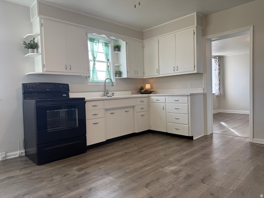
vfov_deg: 56.8
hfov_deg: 71.6
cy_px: 99
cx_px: 132
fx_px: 183
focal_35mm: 24
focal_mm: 6.76
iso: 80
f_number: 1.78
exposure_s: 1/141
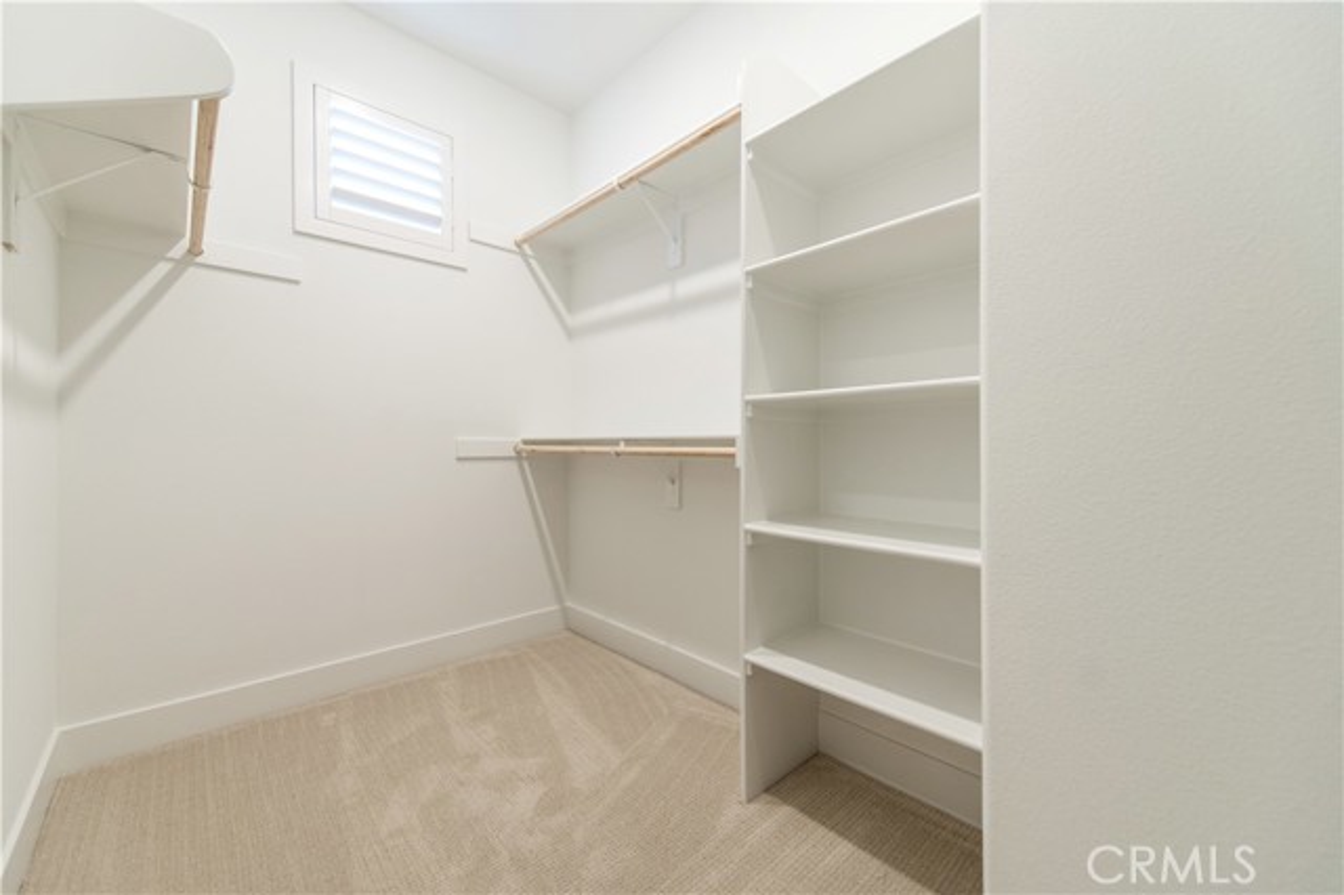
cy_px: 448
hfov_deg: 104.3
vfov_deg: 81.1
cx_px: 672
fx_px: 522
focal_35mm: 14
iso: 400
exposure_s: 1/160
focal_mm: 14
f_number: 2.8
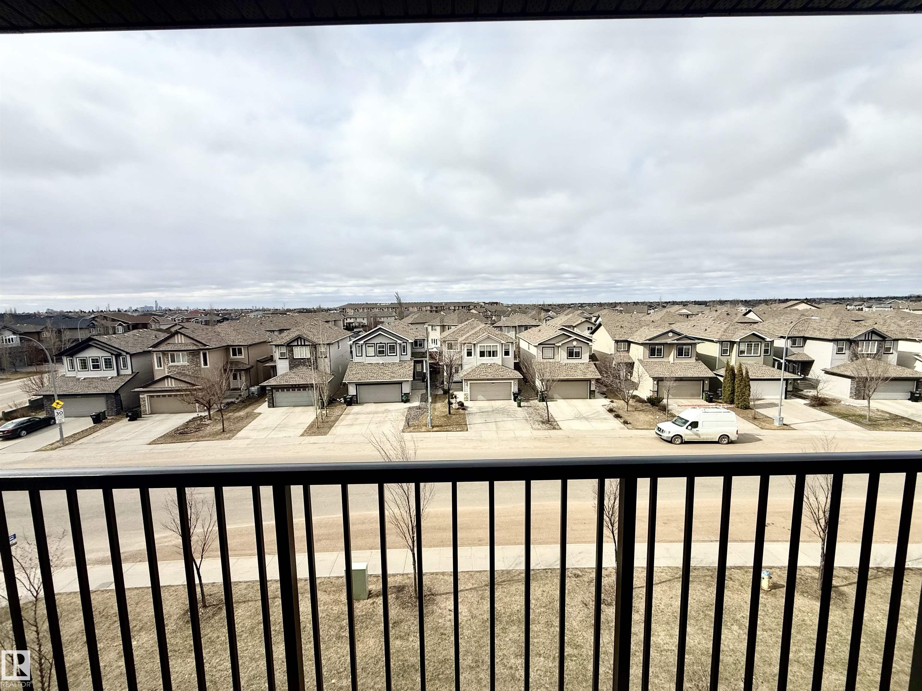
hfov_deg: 102.1
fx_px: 373
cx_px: 461
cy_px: 346
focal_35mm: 14
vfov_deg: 85.7
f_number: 2.2
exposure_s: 1/2320
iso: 50
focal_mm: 2.22
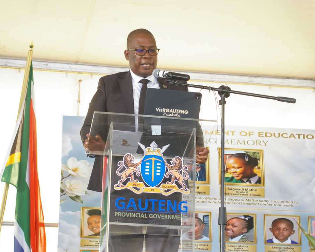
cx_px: 154
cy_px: 126
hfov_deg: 20.5
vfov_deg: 16.4
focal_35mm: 94
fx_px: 872
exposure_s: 1/45
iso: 800
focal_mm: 55
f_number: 5.6
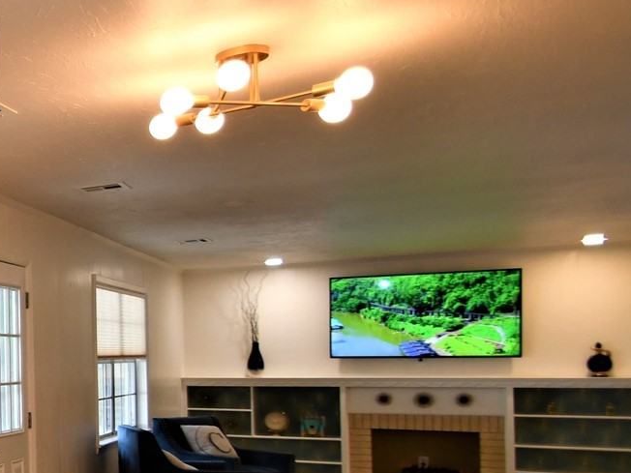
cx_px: -314
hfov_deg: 28.1
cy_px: 355
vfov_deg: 31.6
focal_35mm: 45
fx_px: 820
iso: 400
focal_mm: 10
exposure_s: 1/125
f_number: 3.5
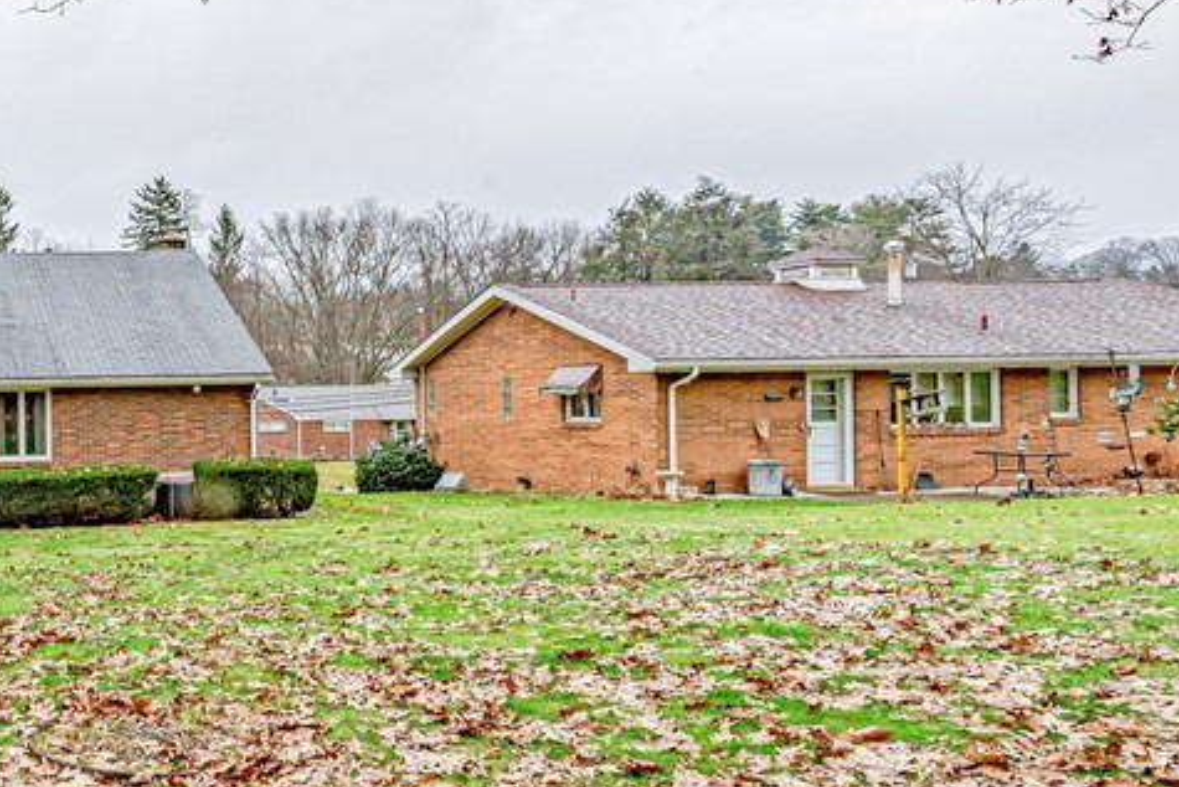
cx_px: -51
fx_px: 1048
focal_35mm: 32
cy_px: 387
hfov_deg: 46.8
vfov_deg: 41.1
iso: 50
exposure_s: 1/125
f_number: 11
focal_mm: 14
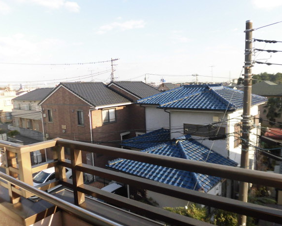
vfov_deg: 54.9
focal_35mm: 26
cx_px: 151
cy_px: 114
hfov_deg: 66.0
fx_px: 217
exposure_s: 1/640
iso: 100
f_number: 3.1
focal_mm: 4.3
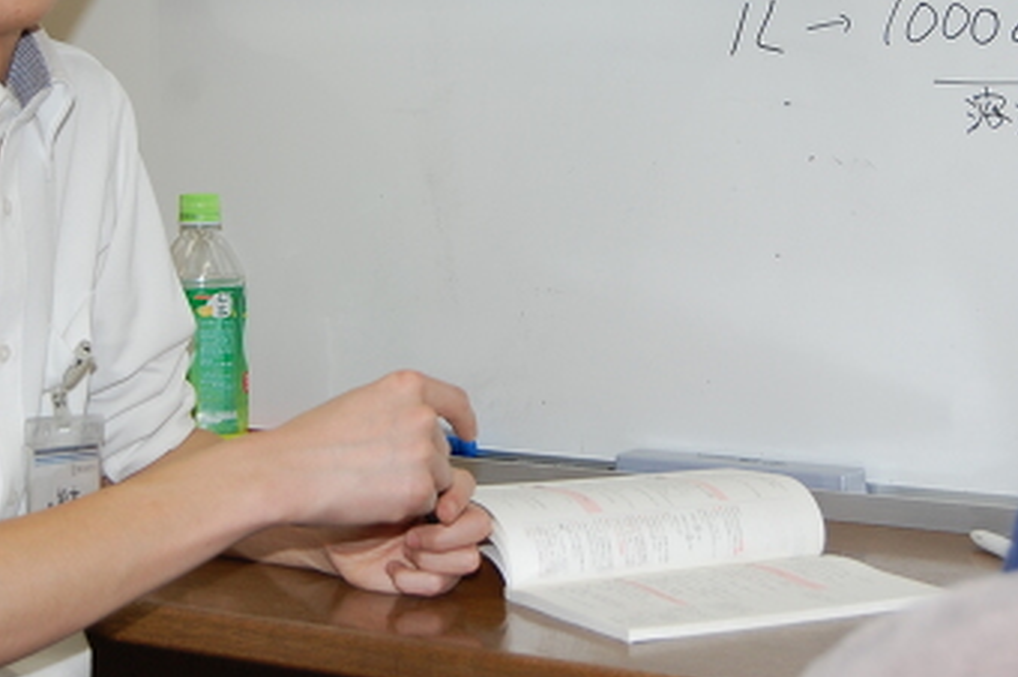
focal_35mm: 99
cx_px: 494
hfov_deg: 20.6
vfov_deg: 13.7
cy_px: 148
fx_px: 2795
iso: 400
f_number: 5.6
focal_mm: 35
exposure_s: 1/125
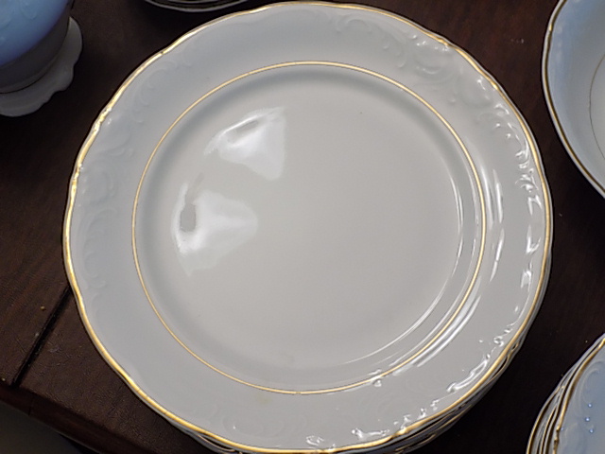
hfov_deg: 41.2
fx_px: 804
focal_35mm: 46
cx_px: 302
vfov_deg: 31.5
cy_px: 227
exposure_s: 1/30
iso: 250
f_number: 3.7
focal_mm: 8.1
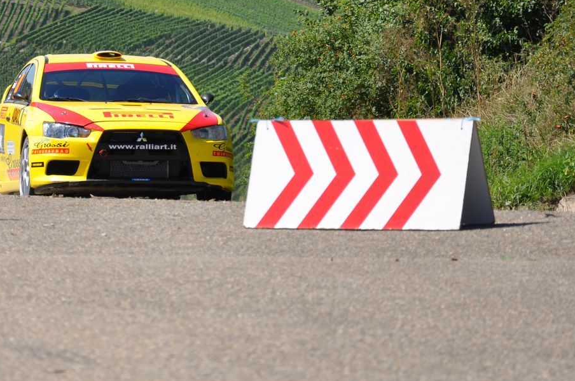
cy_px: 107
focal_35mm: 279
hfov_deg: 7.4
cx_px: 155
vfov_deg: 4.9
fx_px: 4448
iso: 200
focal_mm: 105
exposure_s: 1/800
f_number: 7.1
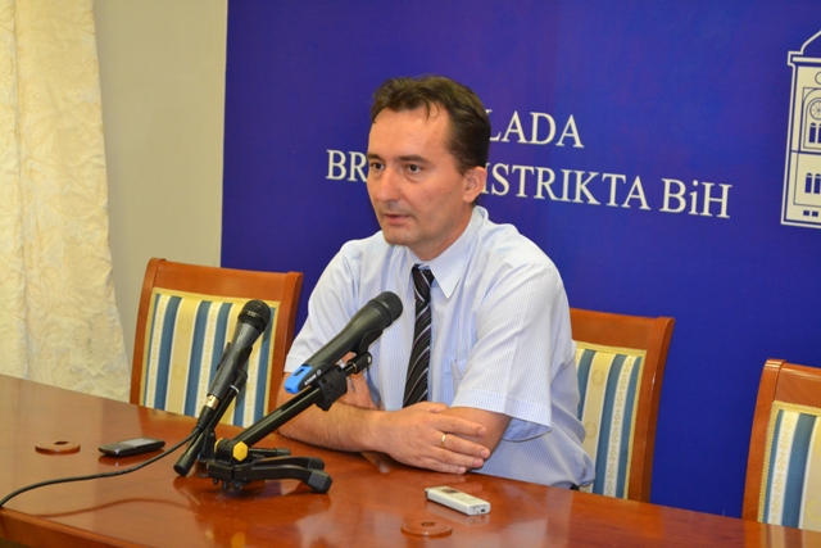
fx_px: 1882
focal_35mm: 82
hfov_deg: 24.6
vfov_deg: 16.6
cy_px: 274
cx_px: 410
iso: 1800
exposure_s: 1/60
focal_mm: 55
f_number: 5.6
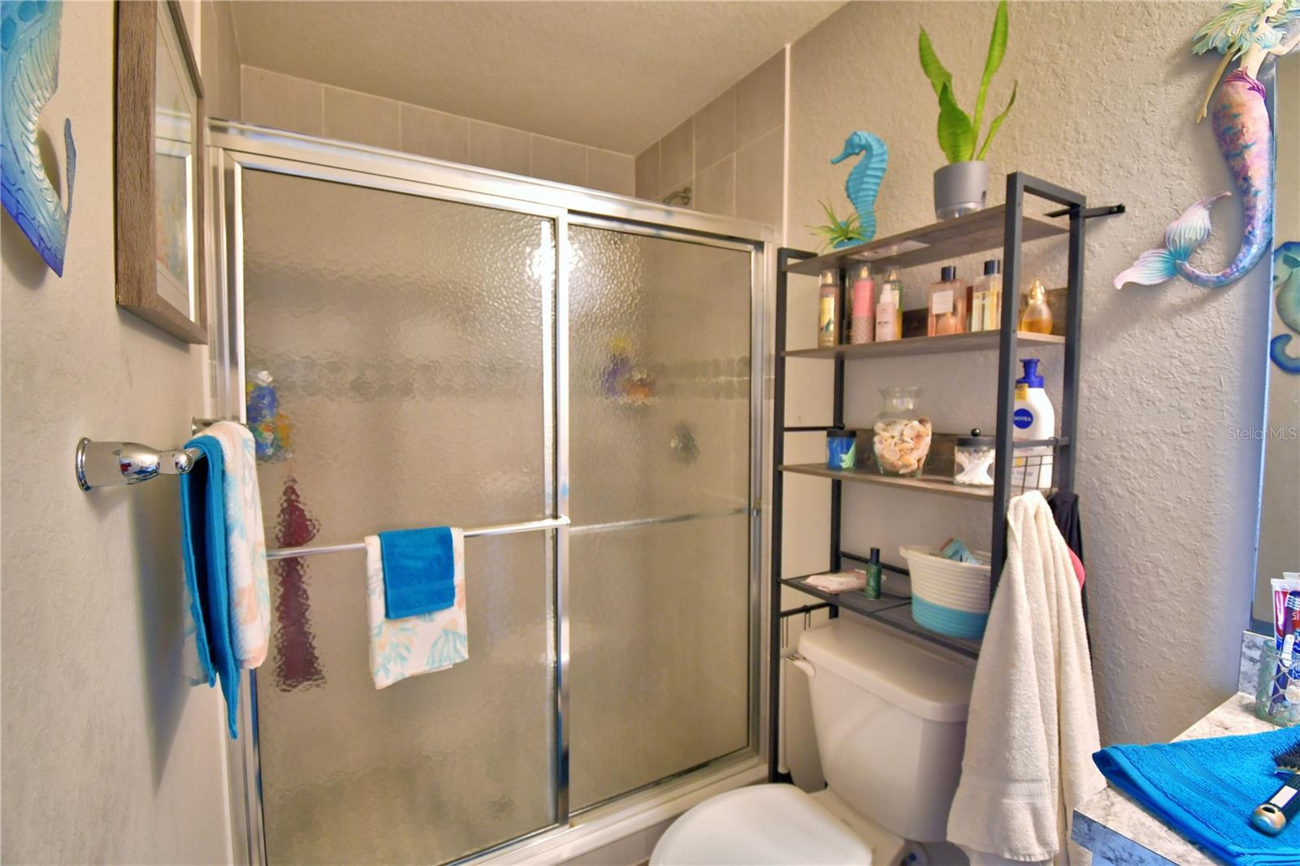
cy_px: 433
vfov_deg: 77.3
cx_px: 650
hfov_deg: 100.4
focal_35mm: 15
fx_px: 542
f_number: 4.5
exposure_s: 1/30
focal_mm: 10
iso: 640
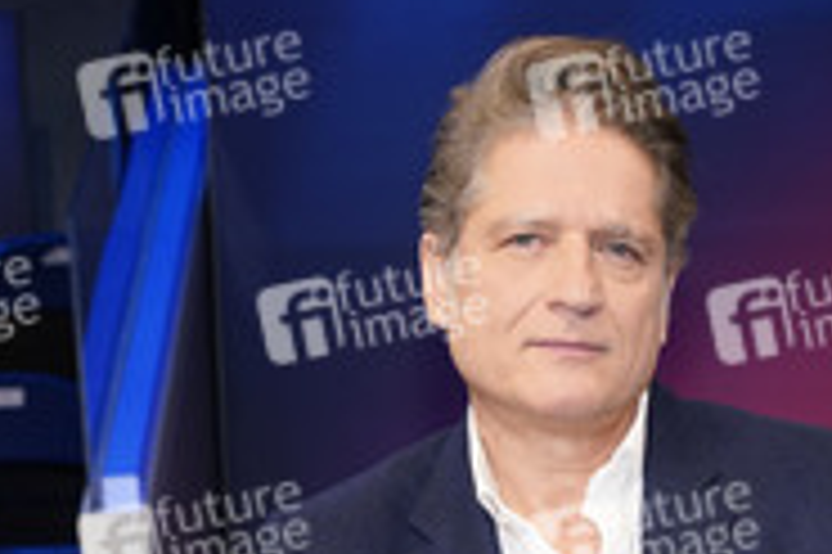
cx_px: 704
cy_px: 649
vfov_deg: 10.1
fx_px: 3094
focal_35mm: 134
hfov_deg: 15.2
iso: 2000
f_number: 5.6
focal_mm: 55
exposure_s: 1/125
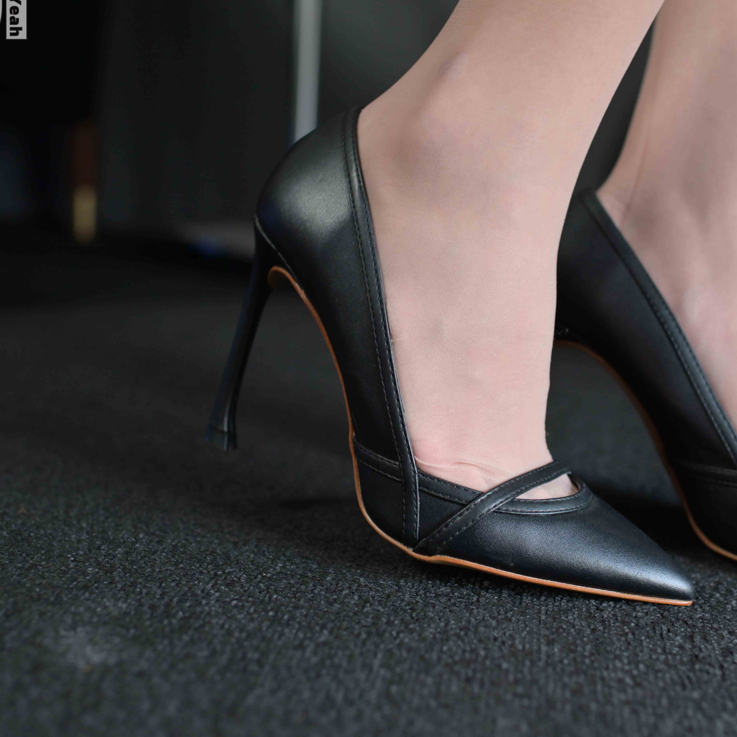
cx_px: 445
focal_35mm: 51
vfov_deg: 33.4
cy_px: 363
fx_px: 1228
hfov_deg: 33.3
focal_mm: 35
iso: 800
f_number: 3.2
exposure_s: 1/200
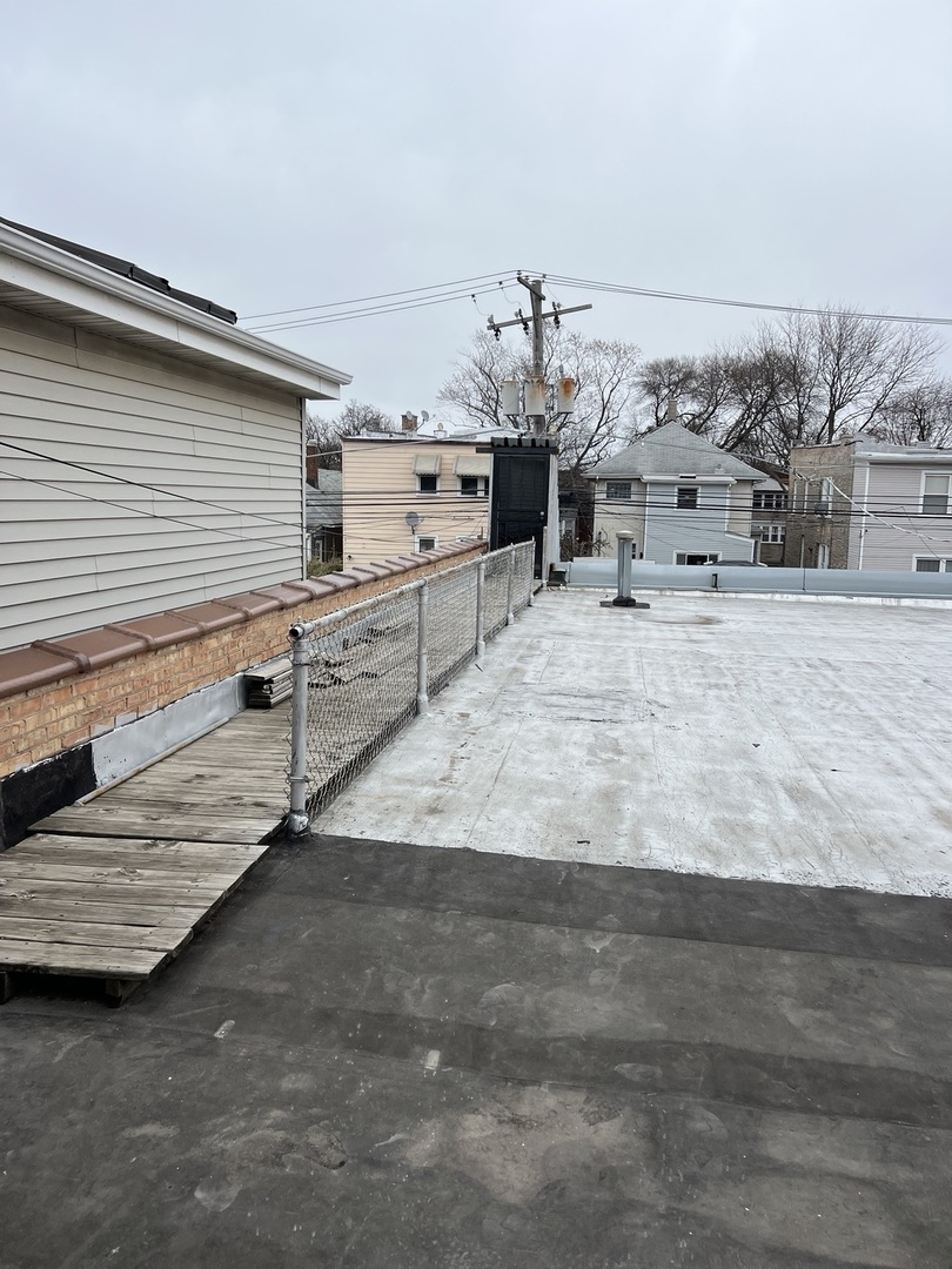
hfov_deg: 53.1
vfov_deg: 67.3
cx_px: 476
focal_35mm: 26
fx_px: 953
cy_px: 634
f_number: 1.5
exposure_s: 1/2994
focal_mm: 5.7
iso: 50
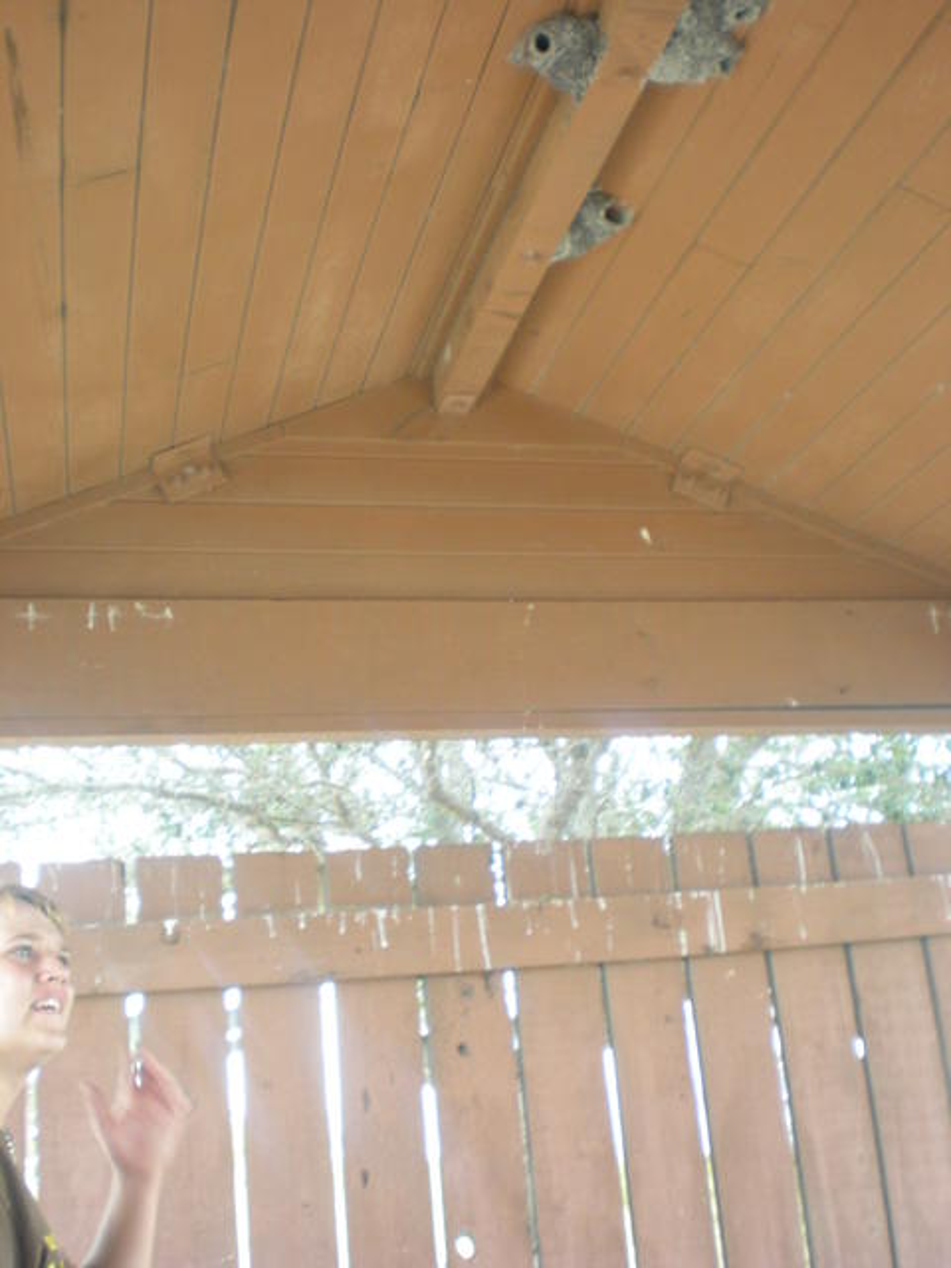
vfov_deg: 49.0
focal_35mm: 38
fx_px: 1392
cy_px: 634
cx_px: 476
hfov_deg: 37.7
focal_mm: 6.3
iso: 200
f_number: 3.1
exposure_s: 1/51.1
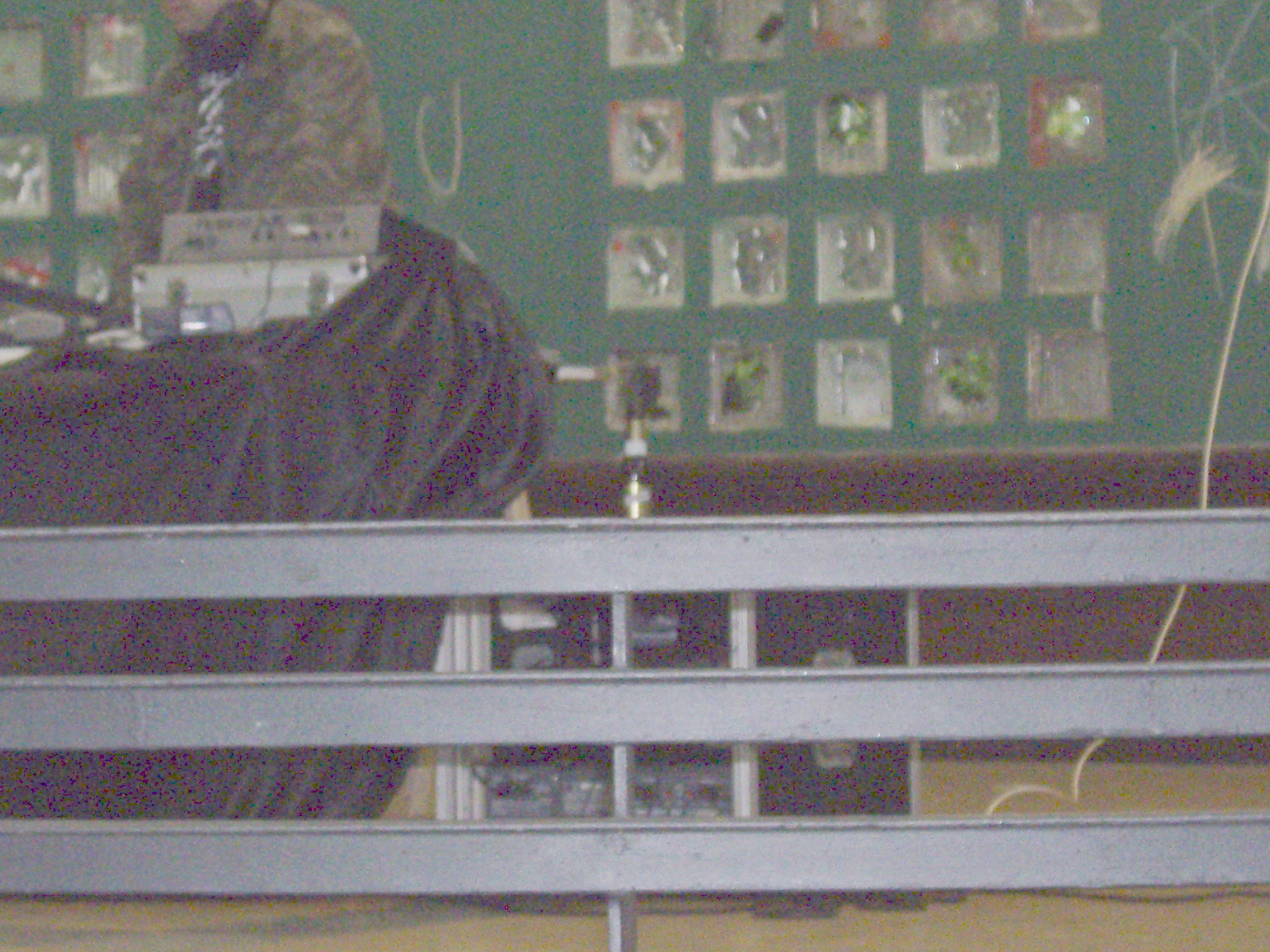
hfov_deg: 12.7
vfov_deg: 9.6
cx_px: 335
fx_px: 5687
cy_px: 356
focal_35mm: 155
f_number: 4.8
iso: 400
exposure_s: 1/100
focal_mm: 19.4
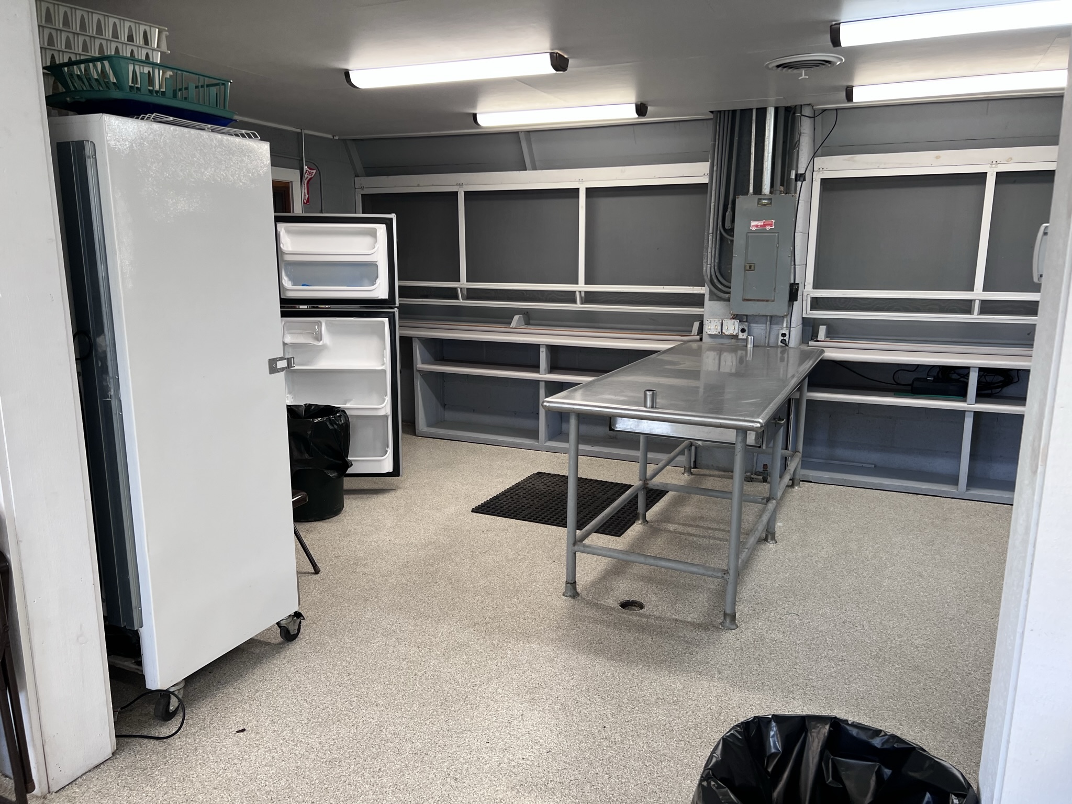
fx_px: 805
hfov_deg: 67.3
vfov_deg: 53.1
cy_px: 402
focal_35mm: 26
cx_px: 536
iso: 80
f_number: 1.5
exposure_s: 1/120
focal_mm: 5.7
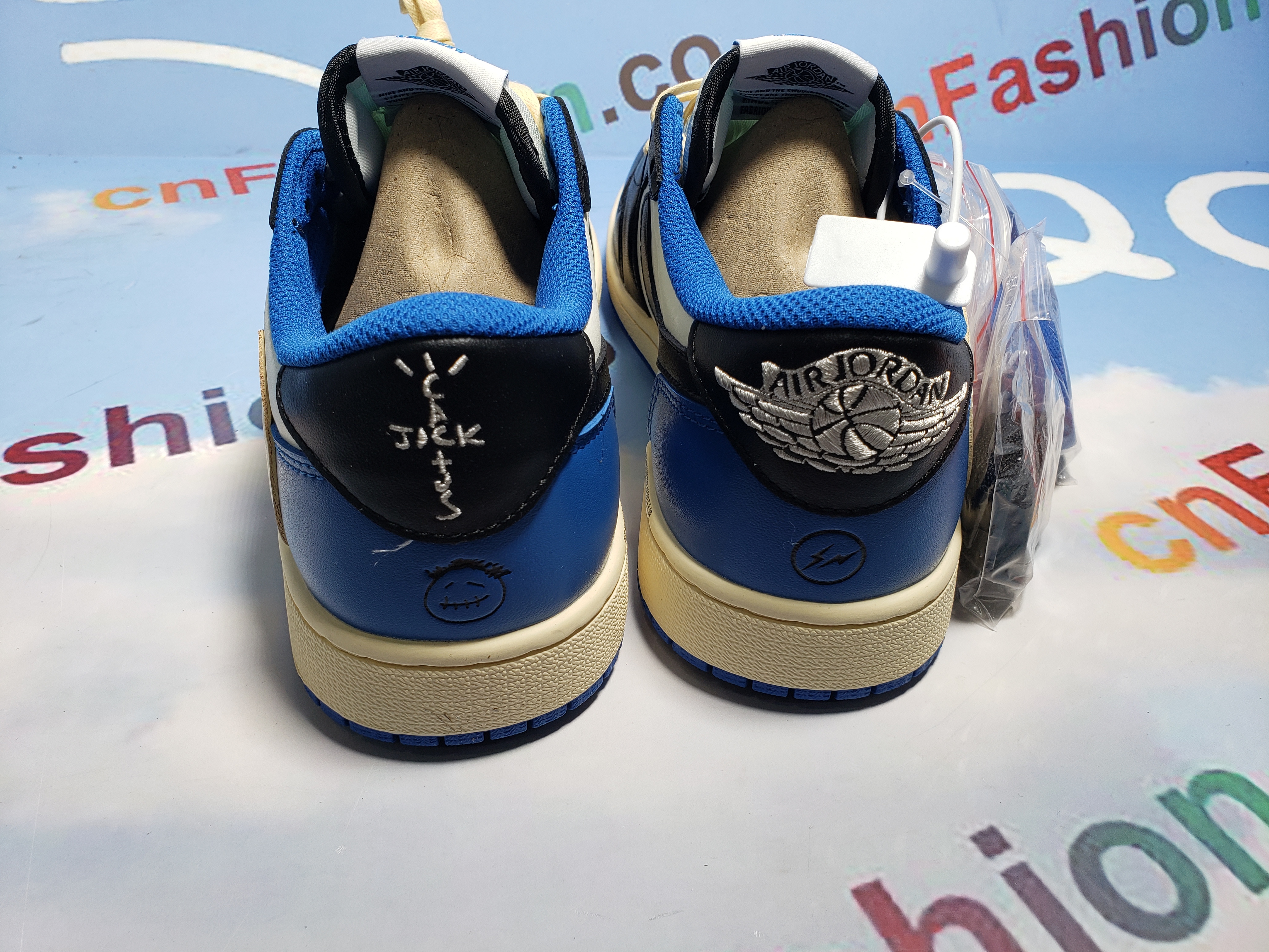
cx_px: 634
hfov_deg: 67.3
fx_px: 953
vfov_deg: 53.1
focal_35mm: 26
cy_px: 476
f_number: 2.4
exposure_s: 1/132
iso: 50
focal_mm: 4.3
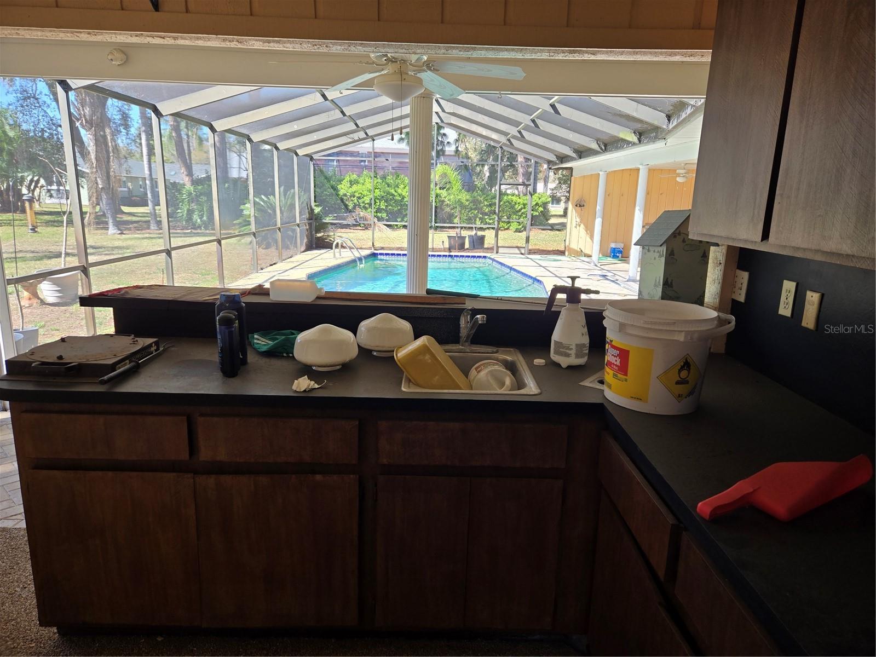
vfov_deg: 58.9
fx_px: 582
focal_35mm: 23
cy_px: 328
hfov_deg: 73.9
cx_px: 438
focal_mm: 5.4
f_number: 1.8
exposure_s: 1/180
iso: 25
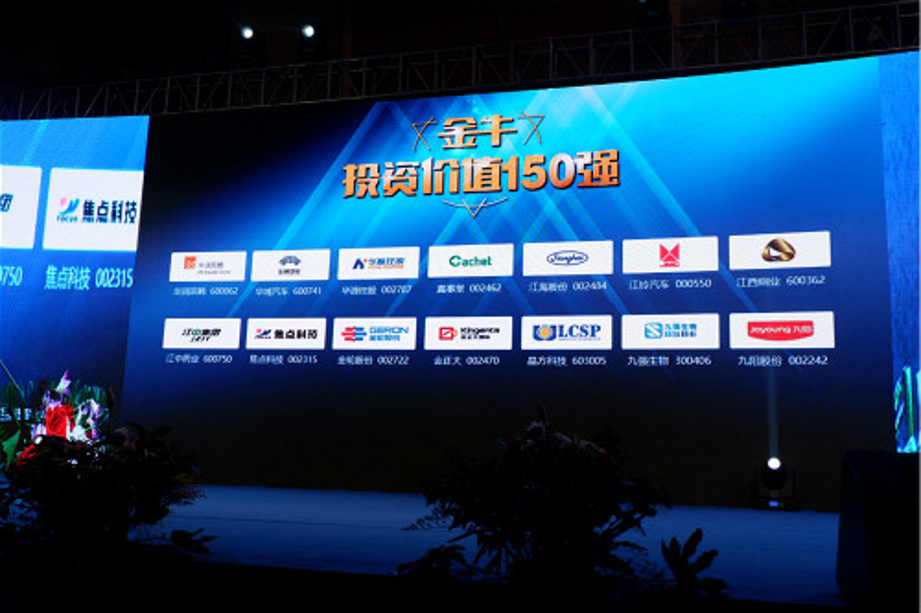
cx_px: 460
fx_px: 895
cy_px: 306
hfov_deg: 54.5
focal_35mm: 35
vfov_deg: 37.8
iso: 200
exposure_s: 1/125
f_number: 4.2
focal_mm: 23.2
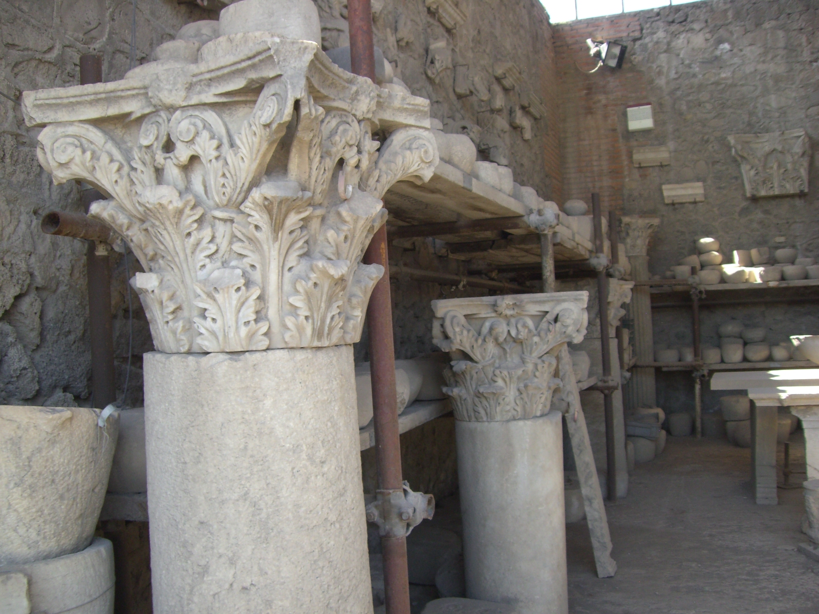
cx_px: 410
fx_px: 899
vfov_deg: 37.7
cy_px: 307
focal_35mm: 38
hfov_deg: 49.0
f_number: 2.7
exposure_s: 1/200
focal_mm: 6.2
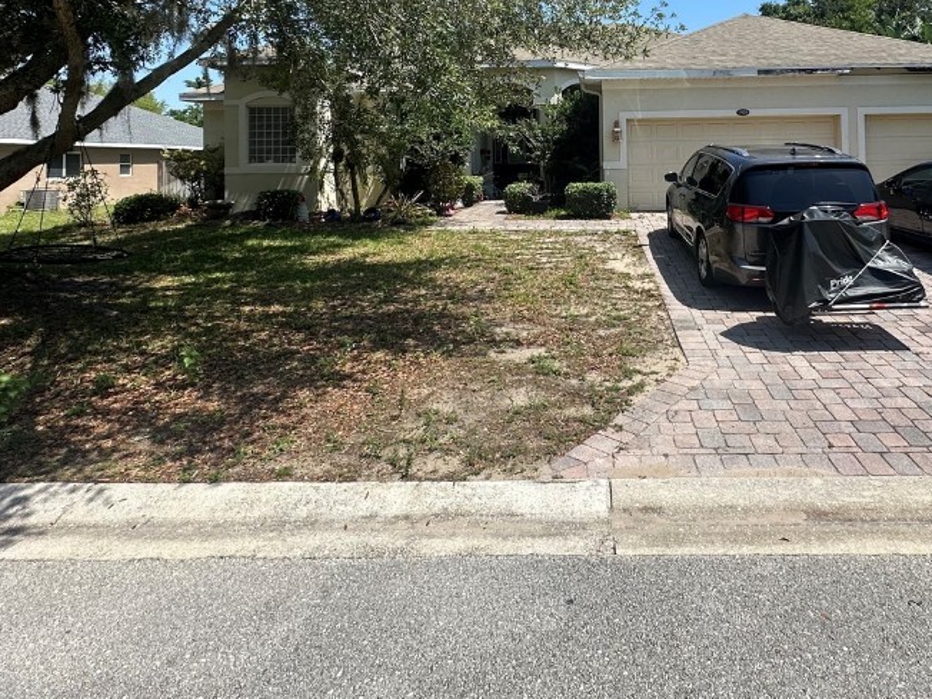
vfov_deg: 57.2
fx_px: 592
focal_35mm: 22
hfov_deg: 75.1
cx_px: 580
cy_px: 154
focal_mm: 2.22
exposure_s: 1/1247
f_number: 2.2
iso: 40
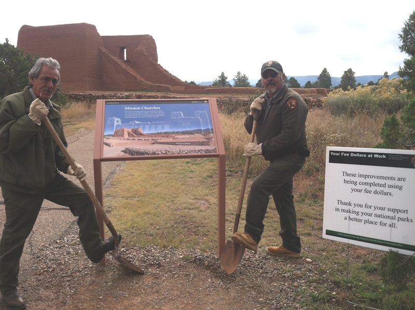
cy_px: 155
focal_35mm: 35
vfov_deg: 40.6
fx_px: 419
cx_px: 208
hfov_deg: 52.7
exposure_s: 1/789
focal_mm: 3.85
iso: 80
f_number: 2.8
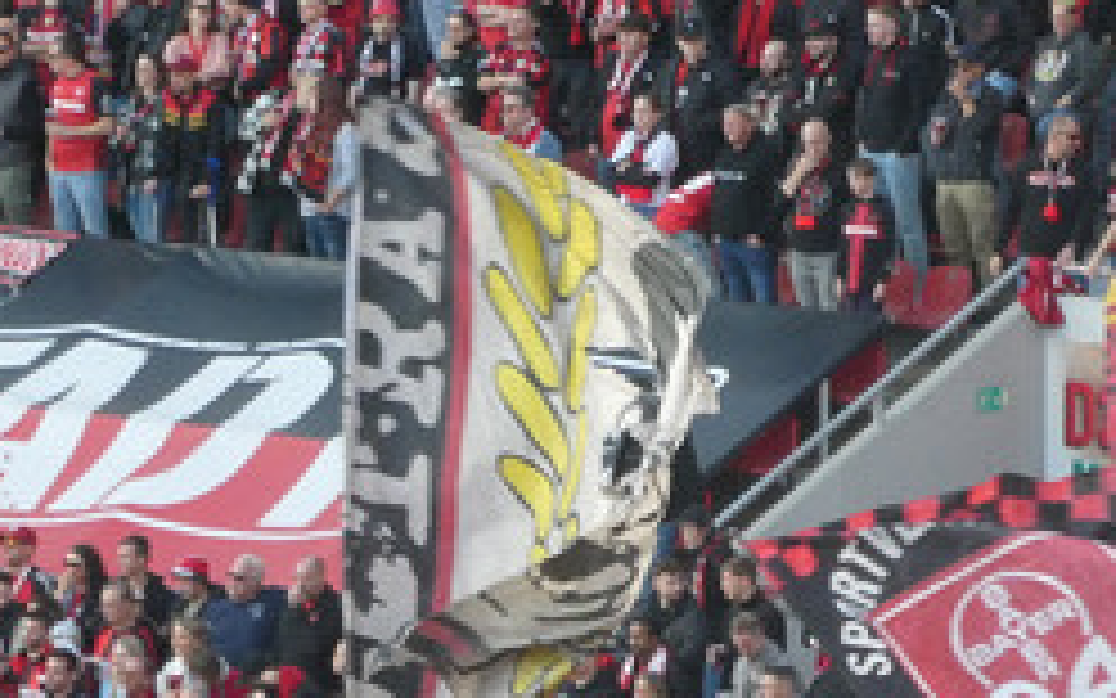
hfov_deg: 3.8
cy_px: 842
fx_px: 16667
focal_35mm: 548
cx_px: 801
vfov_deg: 2.4
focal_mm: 35.8
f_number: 5.6
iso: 320
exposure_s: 1/125
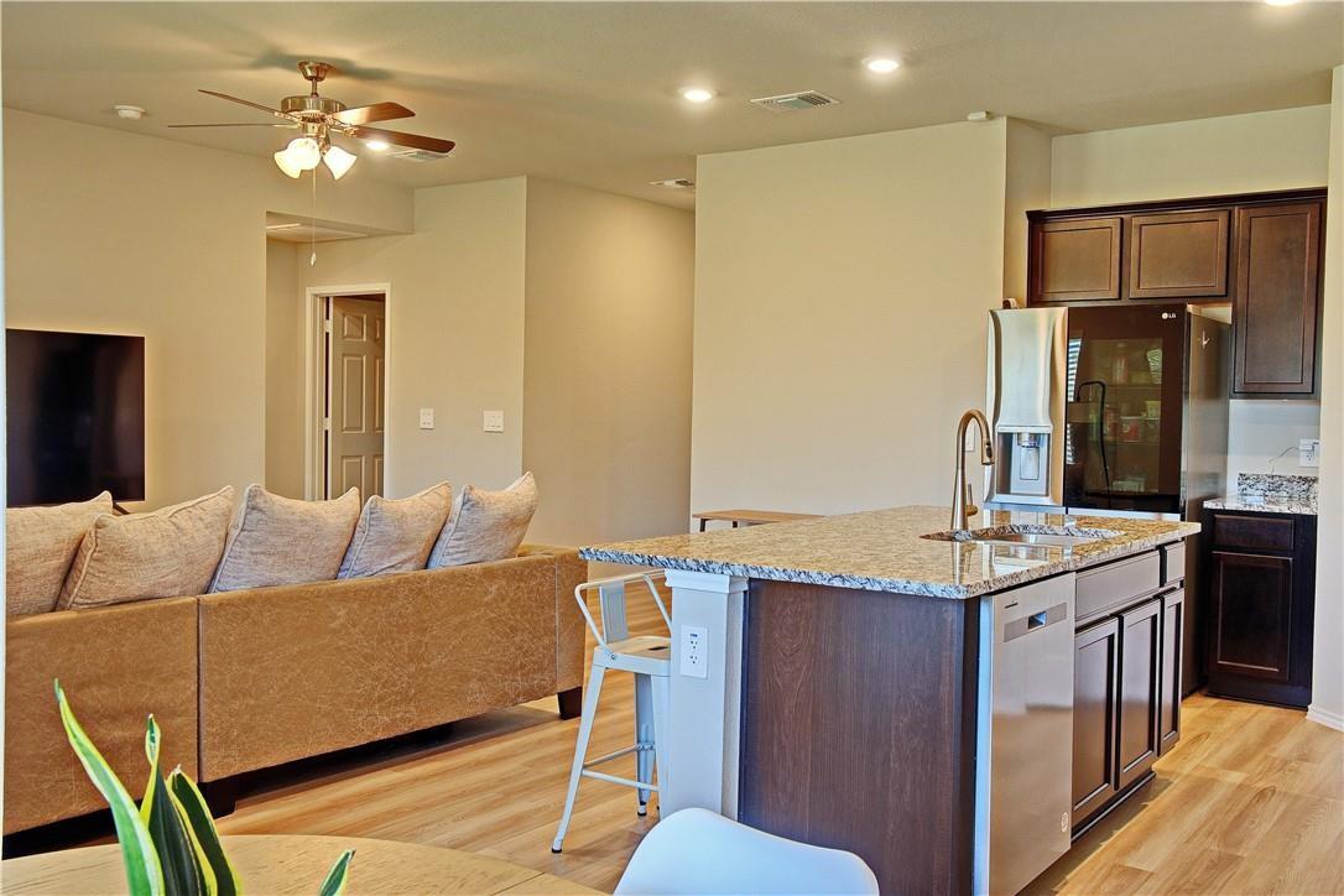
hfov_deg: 57.2
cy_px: 448
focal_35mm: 33
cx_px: 672
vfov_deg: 40.0
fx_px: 1232
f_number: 9
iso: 160
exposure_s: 1/4
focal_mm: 22
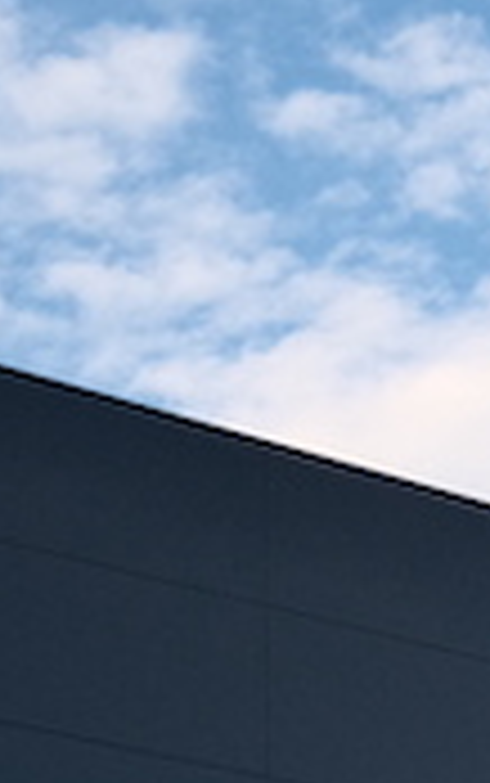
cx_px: 791
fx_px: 2880
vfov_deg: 13.8
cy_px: 1415
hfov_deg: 9.4
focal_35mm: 135
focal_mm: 15
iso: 320
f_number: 5.6
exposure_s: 1/250
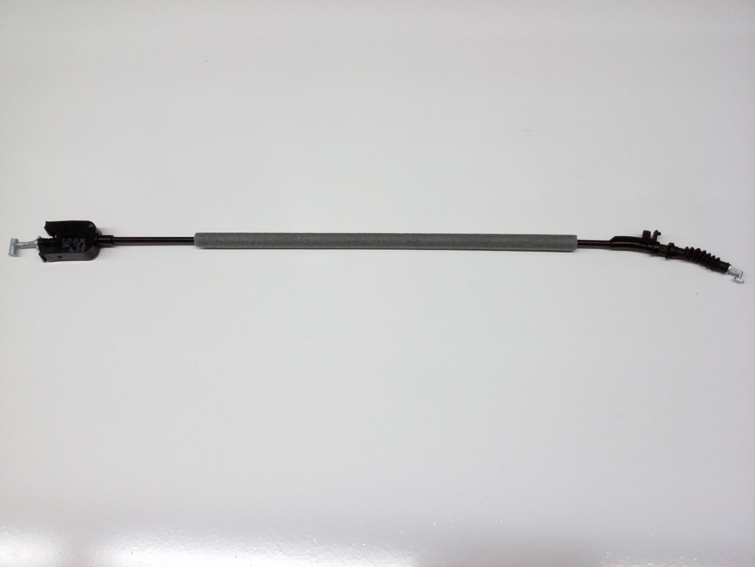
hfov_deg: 56.8
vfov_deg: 44.2
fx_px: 698
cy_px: 284
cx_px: 378
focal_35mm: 32
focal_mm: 3.4
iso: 160
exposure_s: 1/30
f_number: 2.4
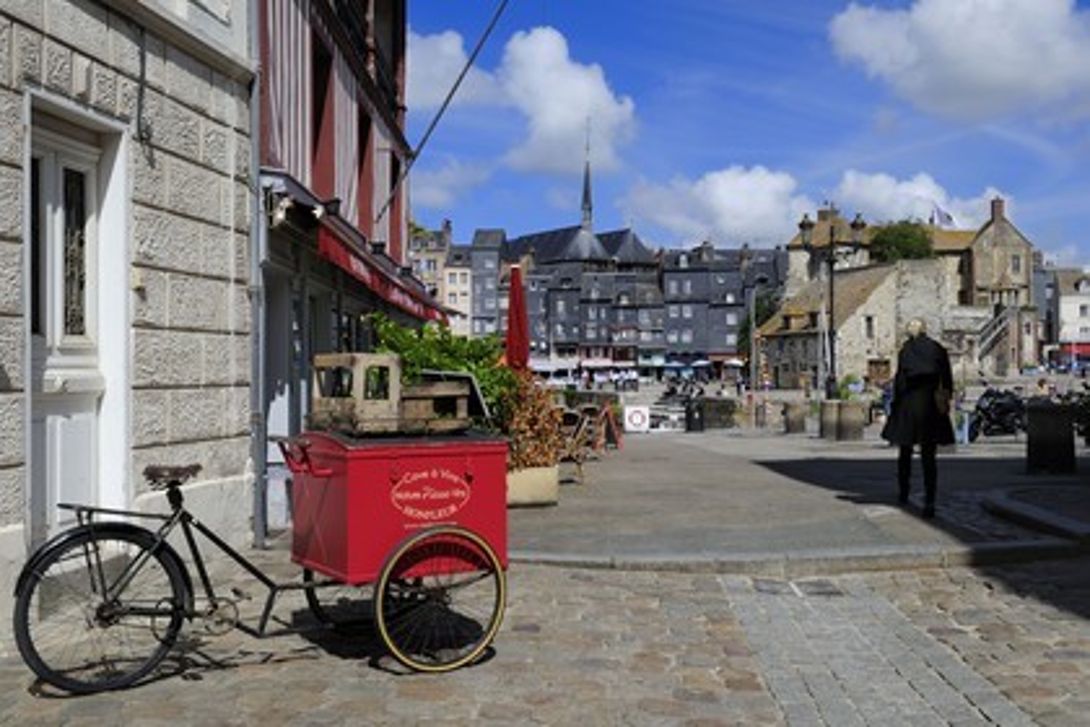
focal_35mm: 34
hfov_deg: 55.8
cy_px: 364
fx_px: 1029
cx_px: 545
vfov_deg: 38.9
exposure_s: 1/200
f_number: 14
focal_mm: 34
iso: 200
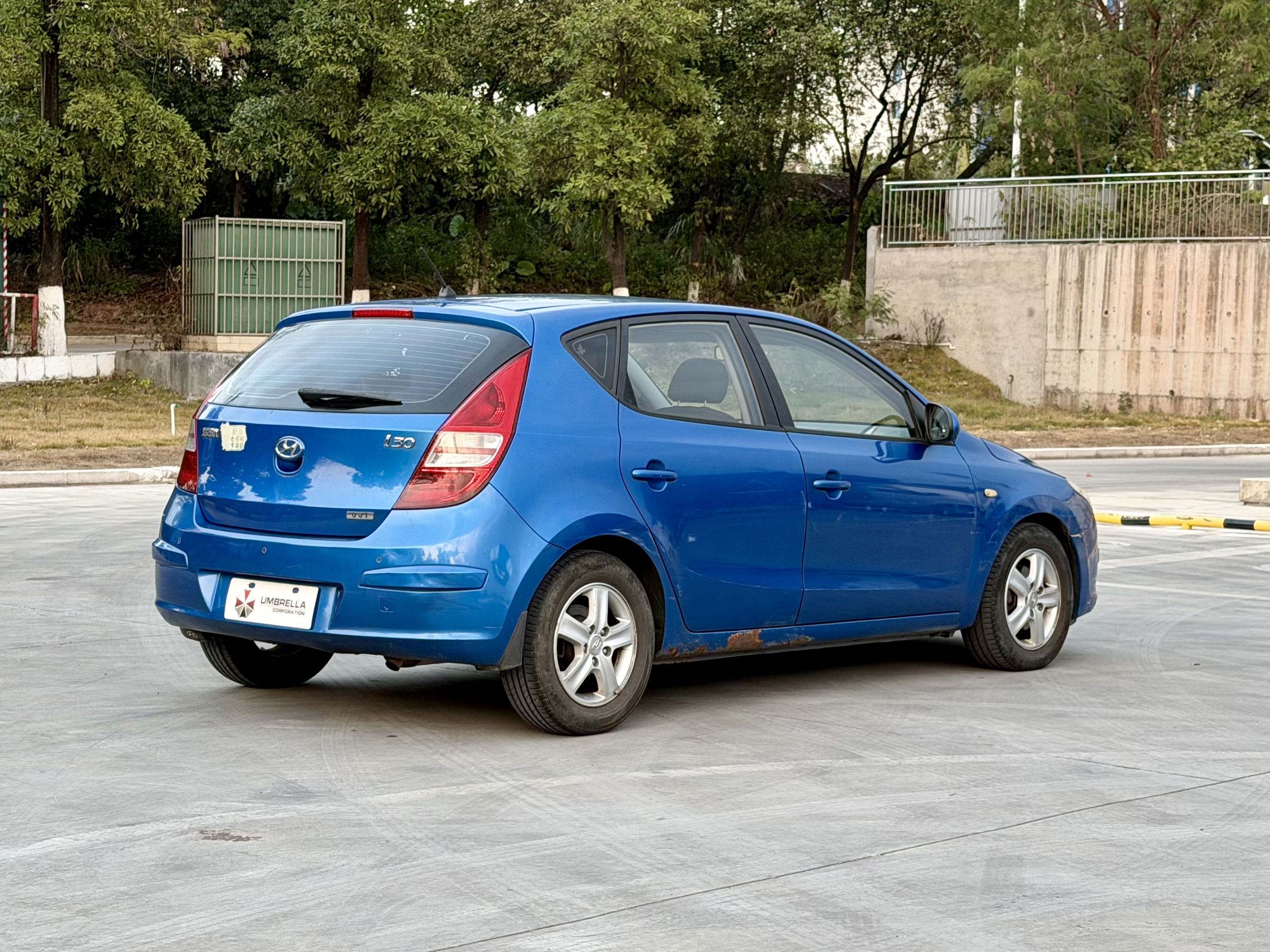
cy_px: 476
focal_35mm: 48
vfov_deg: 30.3
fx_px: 1761
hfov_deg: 39.7
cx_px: 635
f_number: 1.78
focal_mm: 6.76
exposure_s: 1/114
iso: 100
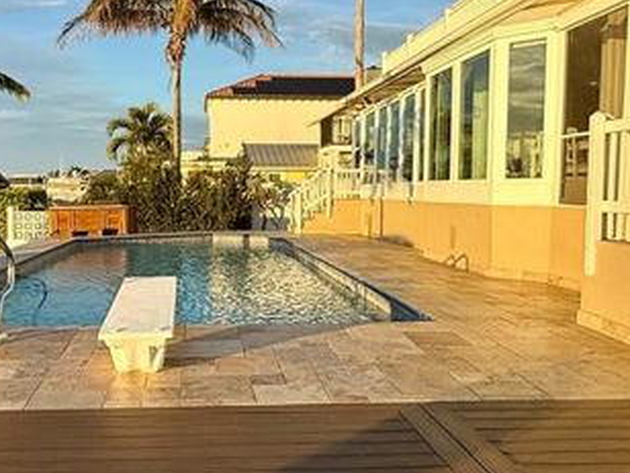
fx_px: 582
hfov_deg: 53.6
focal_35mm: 32
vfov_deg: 44.2
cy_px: 227
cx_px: 140
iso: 50
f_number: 2.2
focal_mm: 2.22
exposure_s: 1/1167
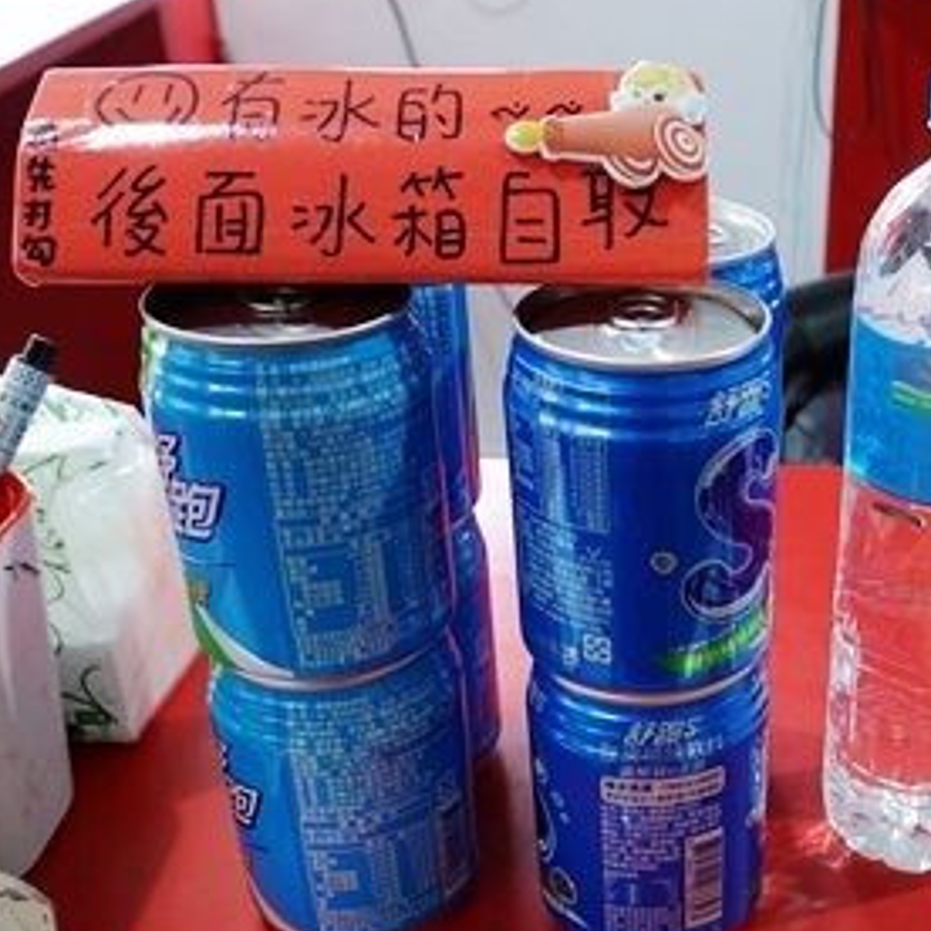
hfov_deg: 33.7
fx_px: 1461
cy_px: 680
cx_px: 820
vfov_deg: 34.7
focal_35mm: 48
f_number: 2.8
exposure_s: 1/30
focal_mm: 9
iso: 640
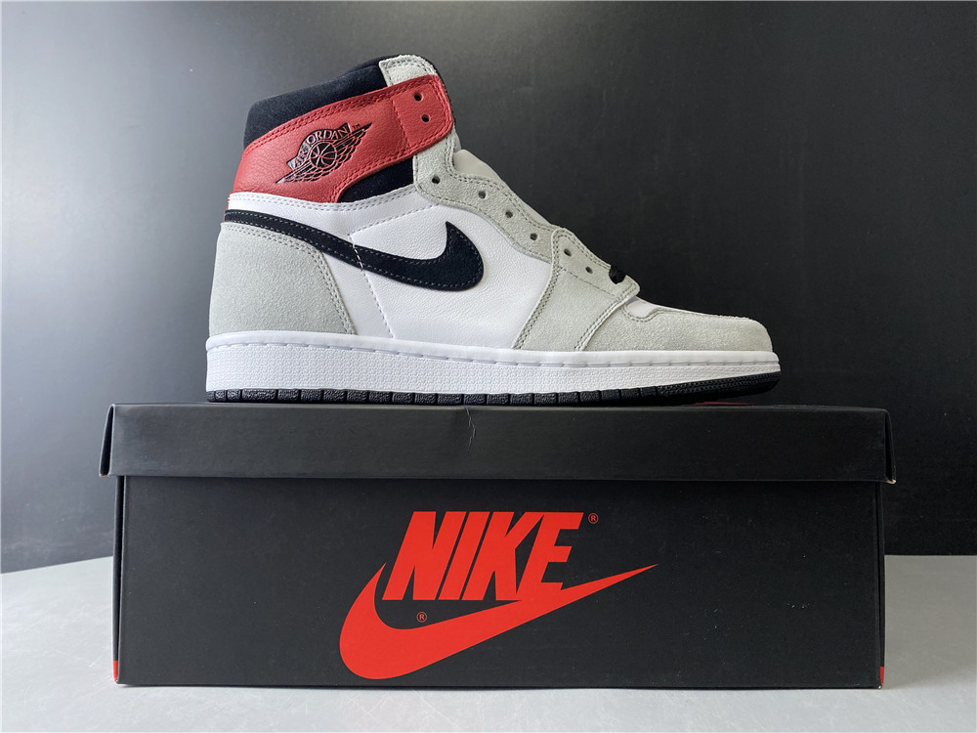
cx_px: 488
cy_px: 366
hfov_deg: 67.3
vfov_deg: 53.1
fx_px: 734
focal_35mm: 26
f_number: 1.8
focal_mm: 4.25
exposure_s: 1/100
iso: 80
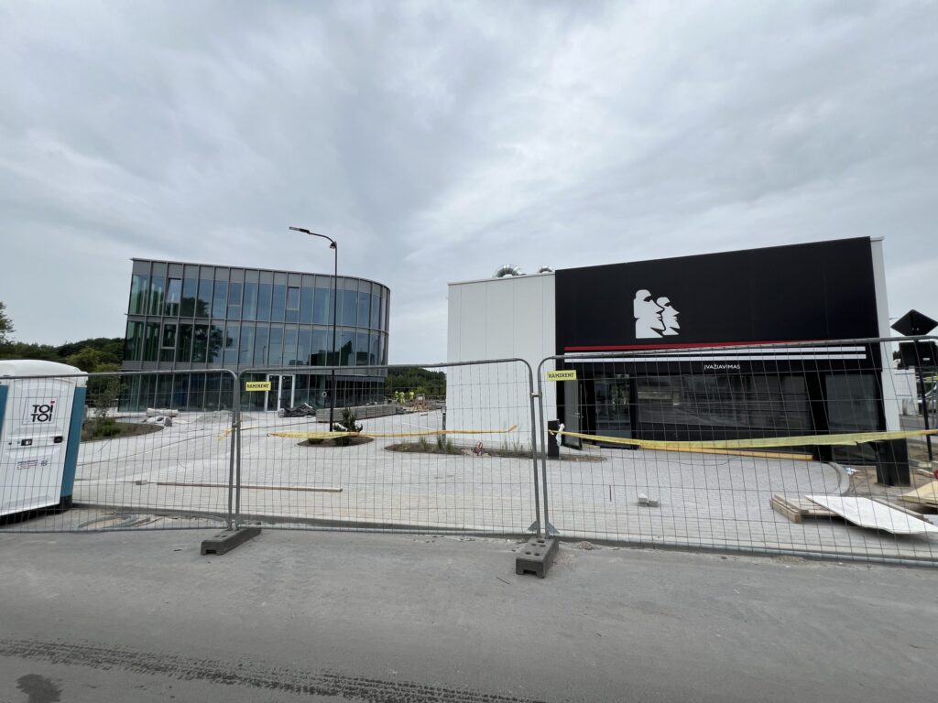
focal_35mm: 13
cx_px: 469
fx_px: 352
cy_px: 352
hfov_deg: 106.2
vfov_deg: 89.9
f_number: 1.8
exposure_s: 1/1309
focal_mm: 1.57
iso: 32
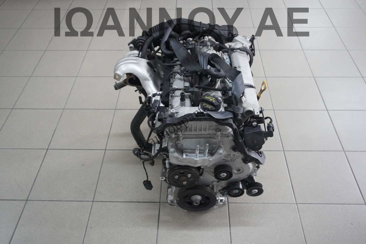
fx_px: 320
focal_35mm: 32
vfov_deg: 41.7
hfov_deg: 59.5
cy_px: 122
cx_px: 183
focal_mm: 21
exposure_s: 1/160
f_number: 4
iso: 5000
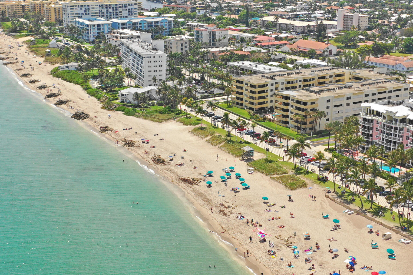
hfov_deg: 35.7
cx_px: 290
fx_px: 631
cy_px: 161
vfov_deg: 24.6
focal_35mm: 55
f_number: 3.2
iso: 200
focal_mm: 10.26
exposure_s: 1/3200
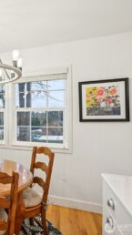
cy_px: 114
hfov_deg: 35.3
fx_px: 162
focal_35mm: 26
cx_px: -25
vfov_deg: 71.9
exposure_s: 1/50
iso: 400
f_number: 8
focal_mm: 16
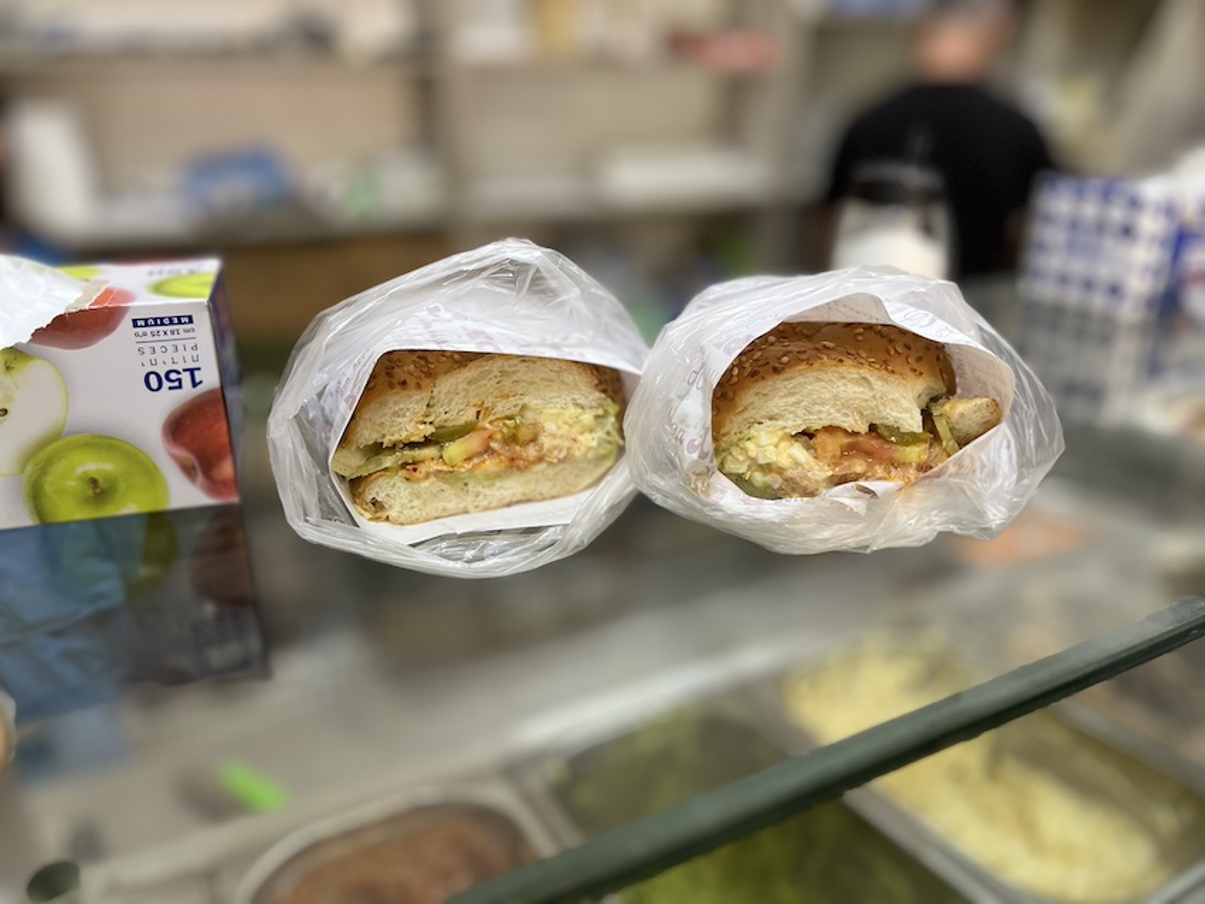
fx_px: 905
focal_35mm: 26
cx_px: 602
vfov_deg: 53.1
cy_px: 452
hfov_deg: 67.3
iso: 125
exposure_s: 1/100
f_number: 1.6
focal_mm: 5.1
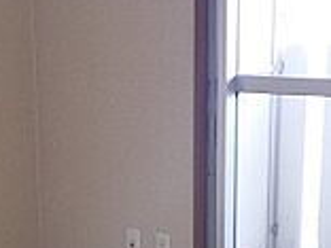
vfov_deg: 11.9
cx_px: 180
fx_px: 1138
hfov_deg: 16.5
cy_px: 382
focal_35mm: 119
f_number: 2.4
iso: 25
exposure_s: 1/30
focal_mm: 3.3
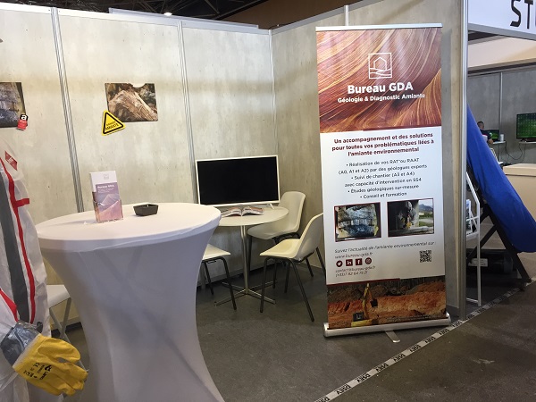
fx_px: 449
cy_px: 201
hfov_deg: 61.7
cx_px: 268
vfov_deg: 48.2
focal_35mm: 29
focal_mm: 4.15
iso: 50
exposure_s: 1/33
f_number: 2.2
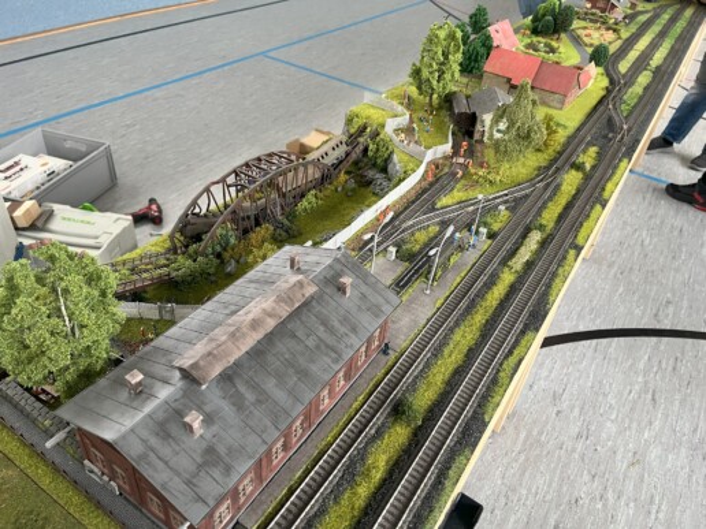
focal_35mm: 26
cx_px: 353
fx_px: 530
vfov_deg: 53.1
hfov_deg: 67.3
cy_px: 264
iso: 200
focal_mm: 5.1
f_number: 1.6
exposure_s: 1/60
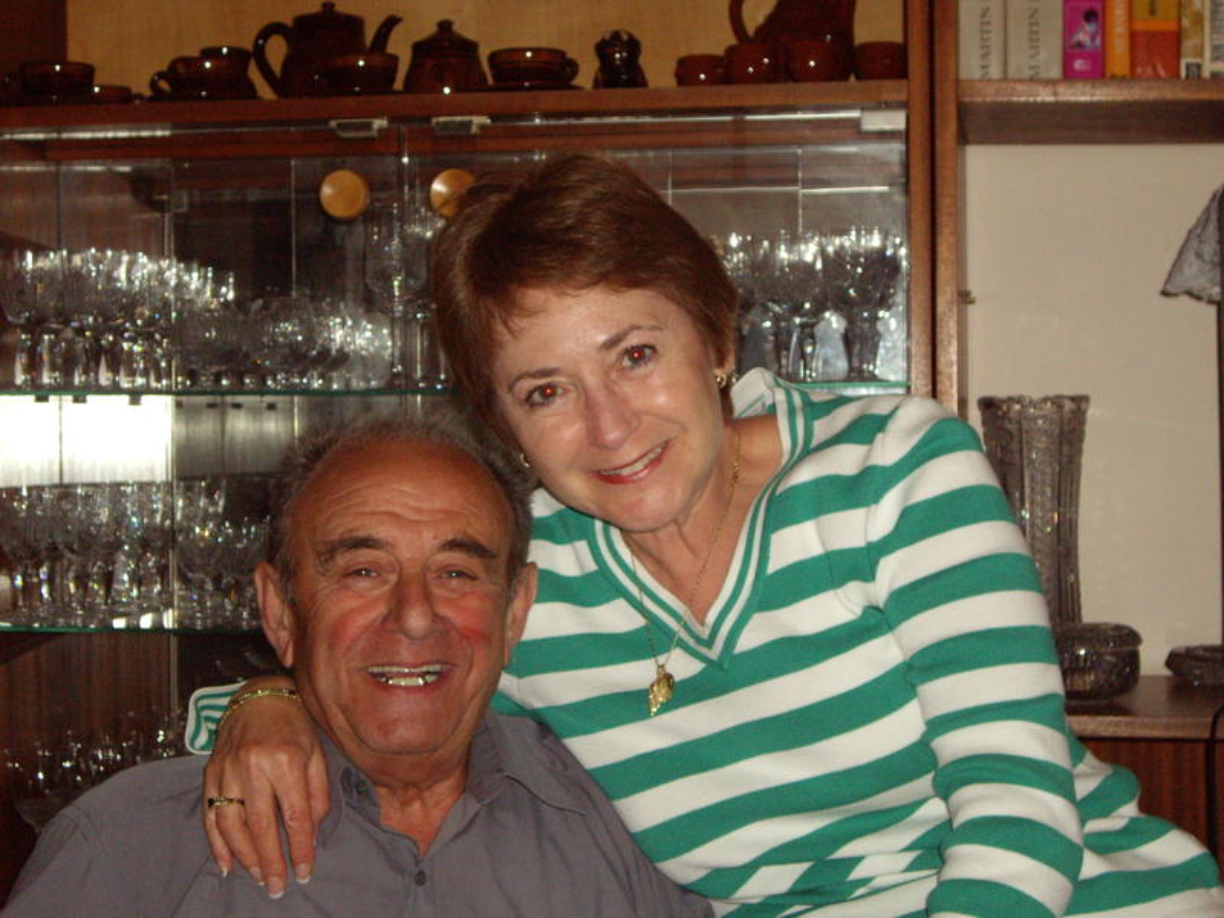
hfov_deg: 25.0
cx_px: 612
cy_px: 459
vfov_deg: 18.9
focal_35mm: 78
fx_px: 2758
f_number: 4.3
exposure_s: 1/80
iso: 400
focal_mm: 16.3
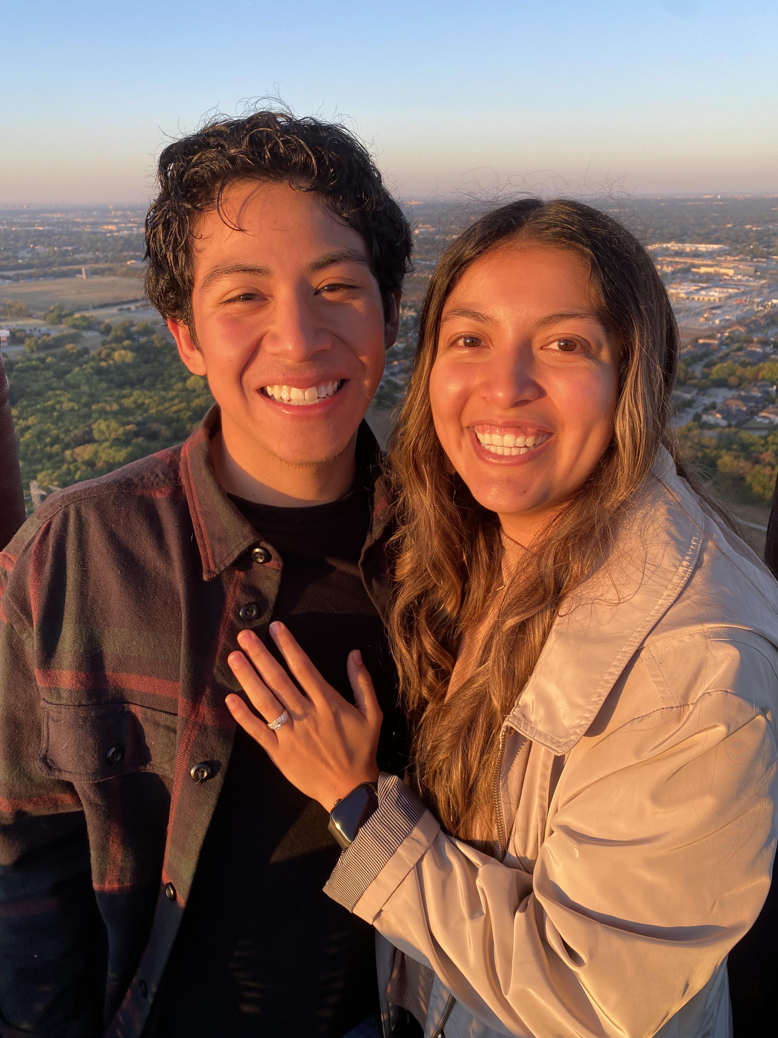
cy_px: 519
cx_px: 389
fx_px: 779
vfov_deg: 67.3
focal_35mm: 26
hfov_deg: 53.1
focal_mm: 4.25
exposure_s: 1/298
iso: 32
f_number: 1.8
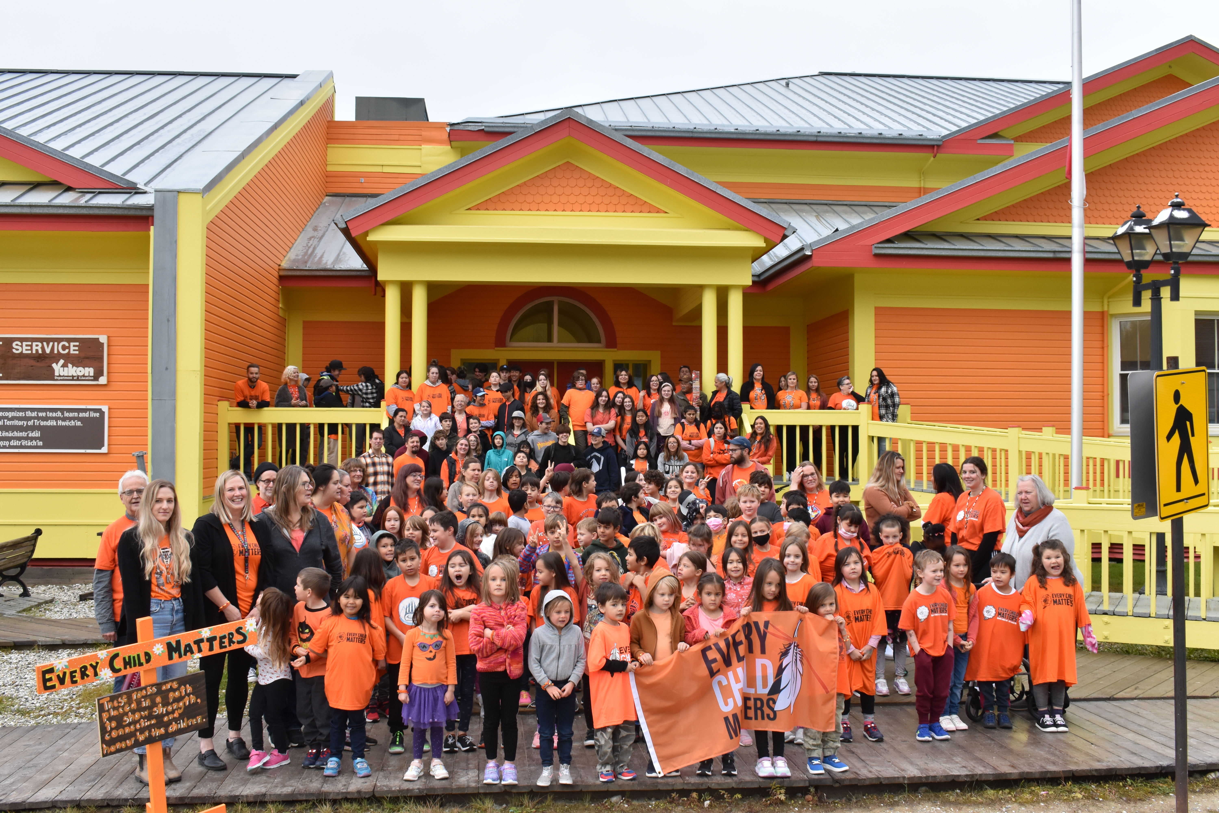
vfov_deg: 36.9
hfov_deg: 53.1
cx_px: 610
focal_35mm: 36
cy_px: 406
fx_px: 1219
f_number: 9
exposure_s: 1/125
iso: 640
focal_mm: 24
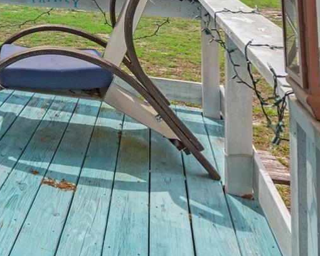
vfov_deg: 26.5
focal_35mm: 50
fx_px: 474
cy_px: -60
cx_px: -140
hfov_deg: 27.7
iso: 400
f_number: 8
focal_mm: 17
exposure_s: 1/320
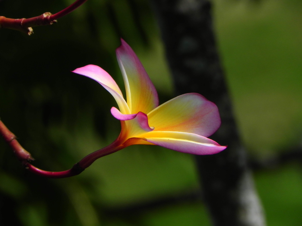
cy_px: 113
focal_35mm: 678
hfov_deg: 2.9
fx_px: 5915
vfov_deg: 2.2
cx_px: 151
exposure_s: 1/494
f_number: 8
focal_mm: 120
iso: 160
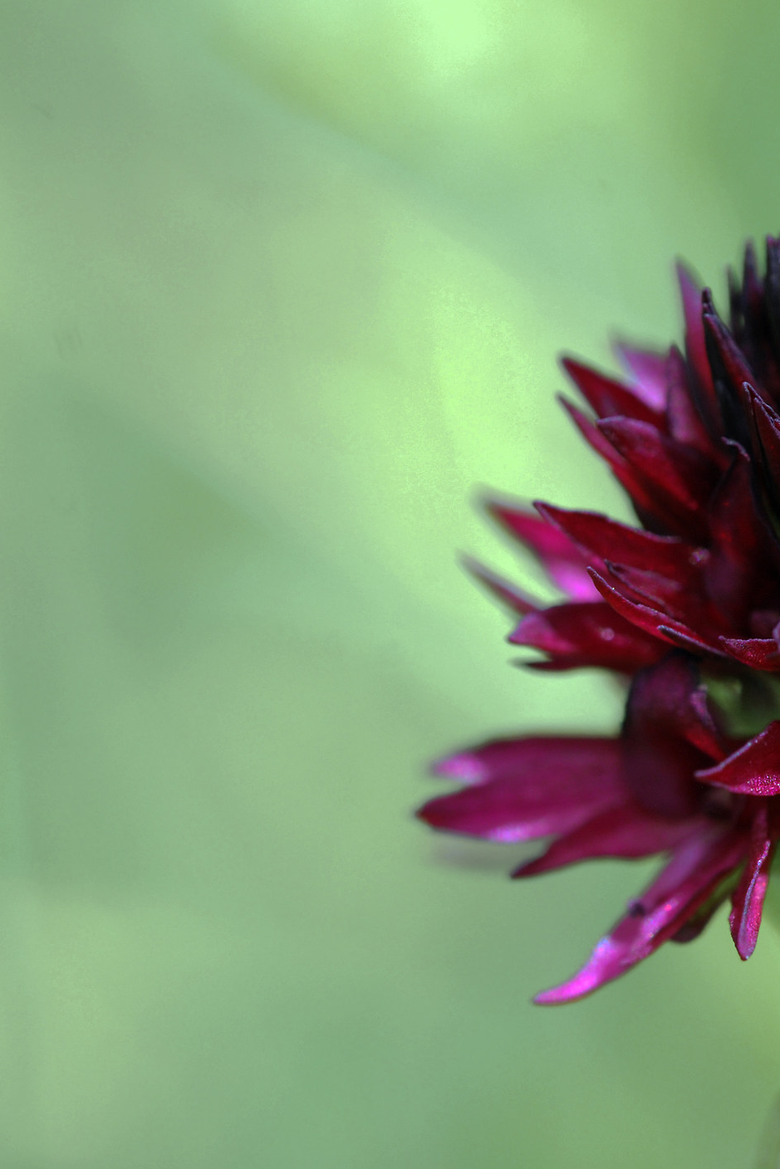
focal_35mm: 384
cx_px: 935
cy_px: 588
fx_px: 12476
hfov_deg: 3.6
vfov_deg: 5.4
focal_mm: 150
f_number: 4.5
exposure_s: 1/125
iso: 250
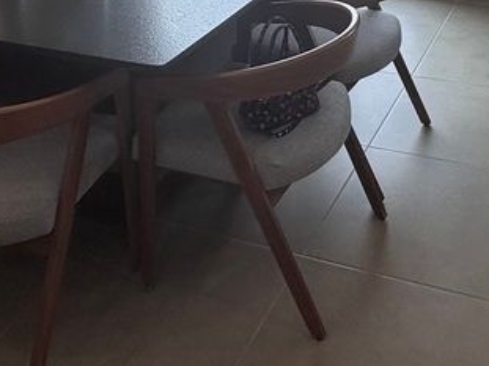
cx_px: 321
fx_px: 763
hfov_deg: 35.3
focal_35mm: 54
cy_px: -140
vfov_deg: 23.2
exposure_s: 1/166
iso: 40
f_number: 2.2
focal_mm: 2.22
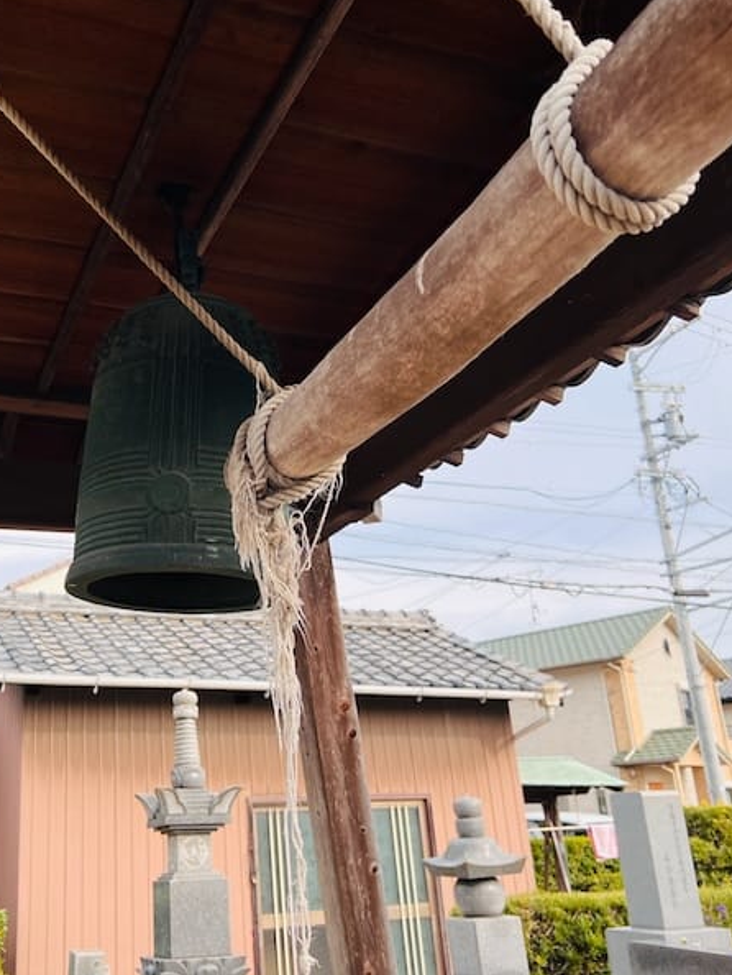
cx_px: 213
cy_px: 484
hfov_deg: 40.0
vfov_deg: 52.6
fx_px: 986
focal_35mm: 35
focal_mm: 5.7
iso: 50
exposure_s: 1/1000
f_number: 1.5
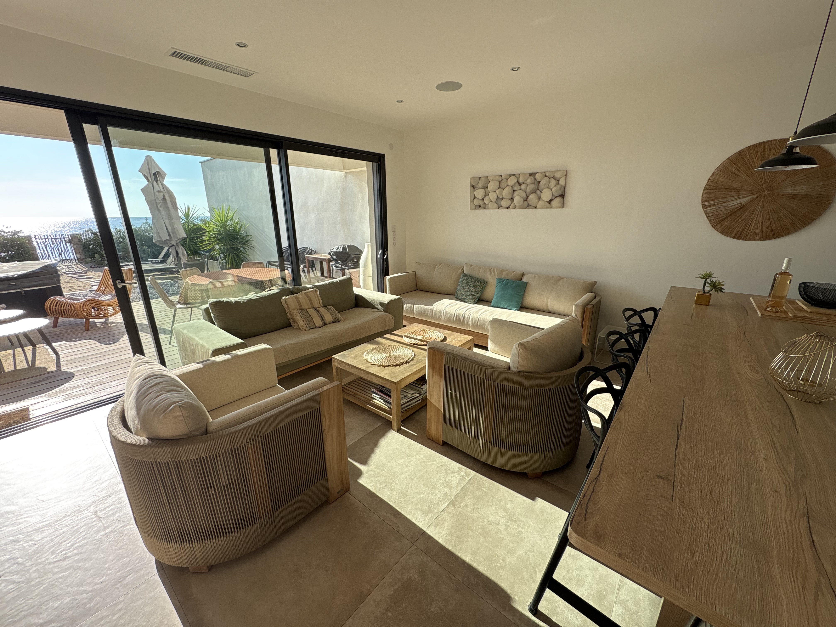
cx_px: 418
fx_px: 338
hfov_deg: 102.1
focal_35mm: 14
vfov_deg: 85.7
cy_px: 314
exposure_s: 1/448
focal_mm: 2.22
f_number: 2.2
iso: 40
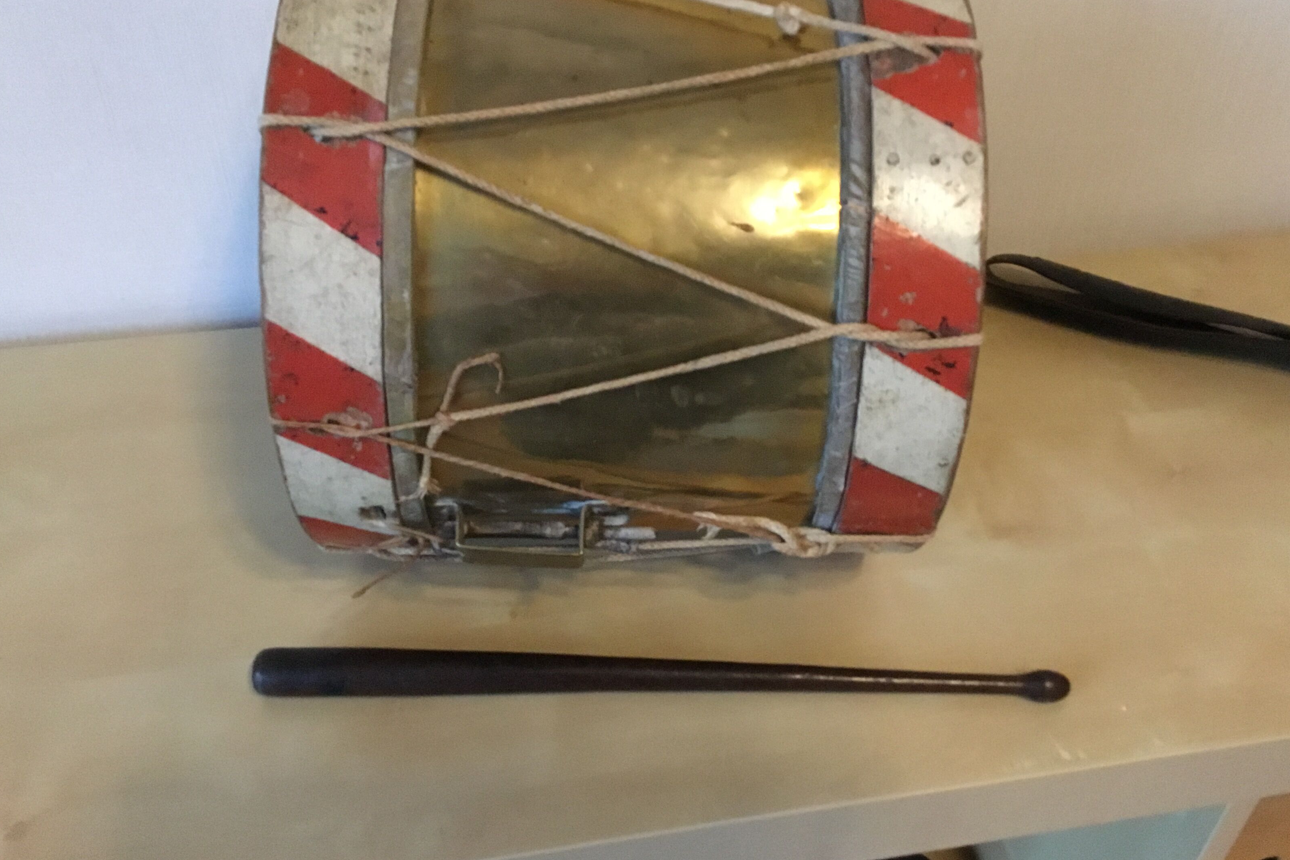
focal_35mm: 33
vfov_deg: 39.9
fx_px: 1182
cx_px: 650
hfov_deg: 57.2
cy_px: 377
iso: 320
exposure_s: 1/17
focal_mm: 3.3
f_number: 2.4
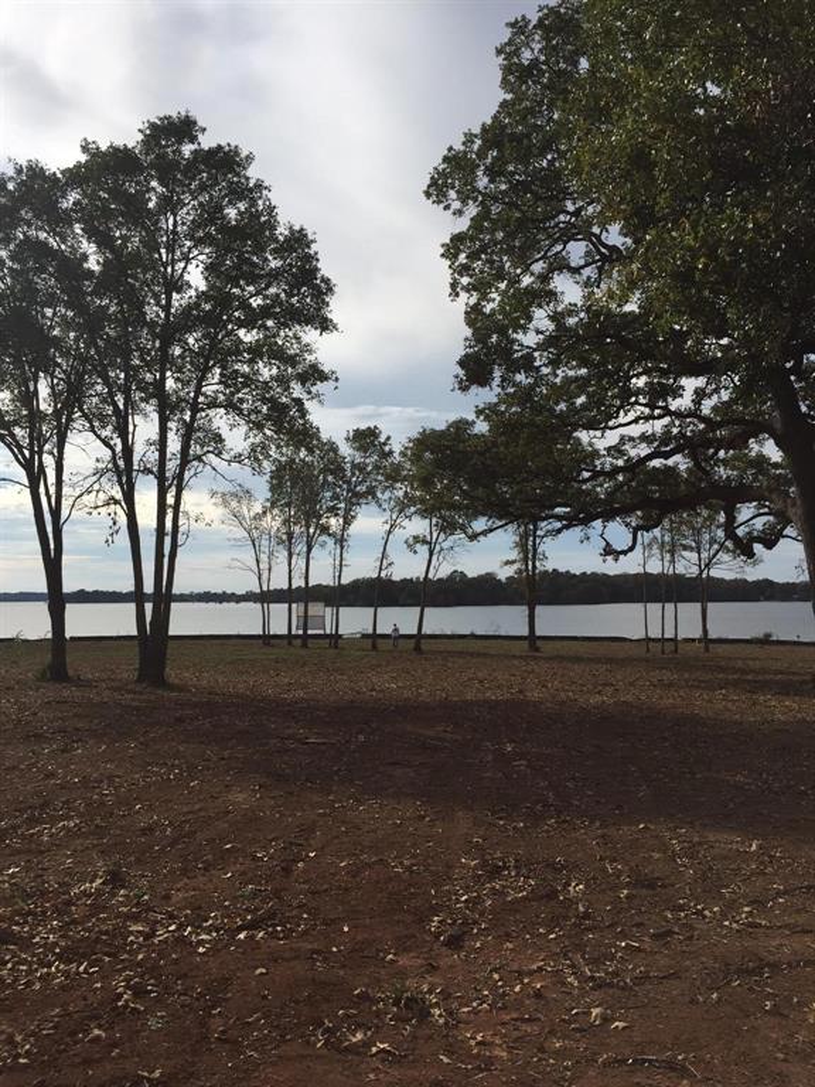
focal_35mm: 29
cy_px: 544
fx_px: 910
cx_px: 408
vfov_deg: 61.7
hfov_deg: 48.2
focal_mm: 4.15
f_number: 2.2
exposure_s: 1/3968
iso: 32
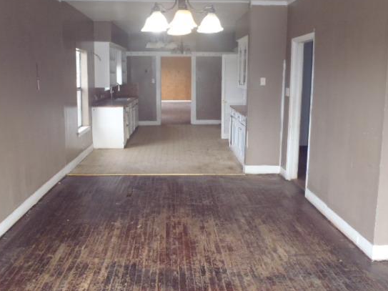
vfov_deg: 42.9
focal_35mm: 33
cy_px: 128
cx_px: 196
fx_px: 370
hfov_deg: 55.4
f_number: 3.9
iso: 250
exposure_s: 1/40
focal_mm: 5
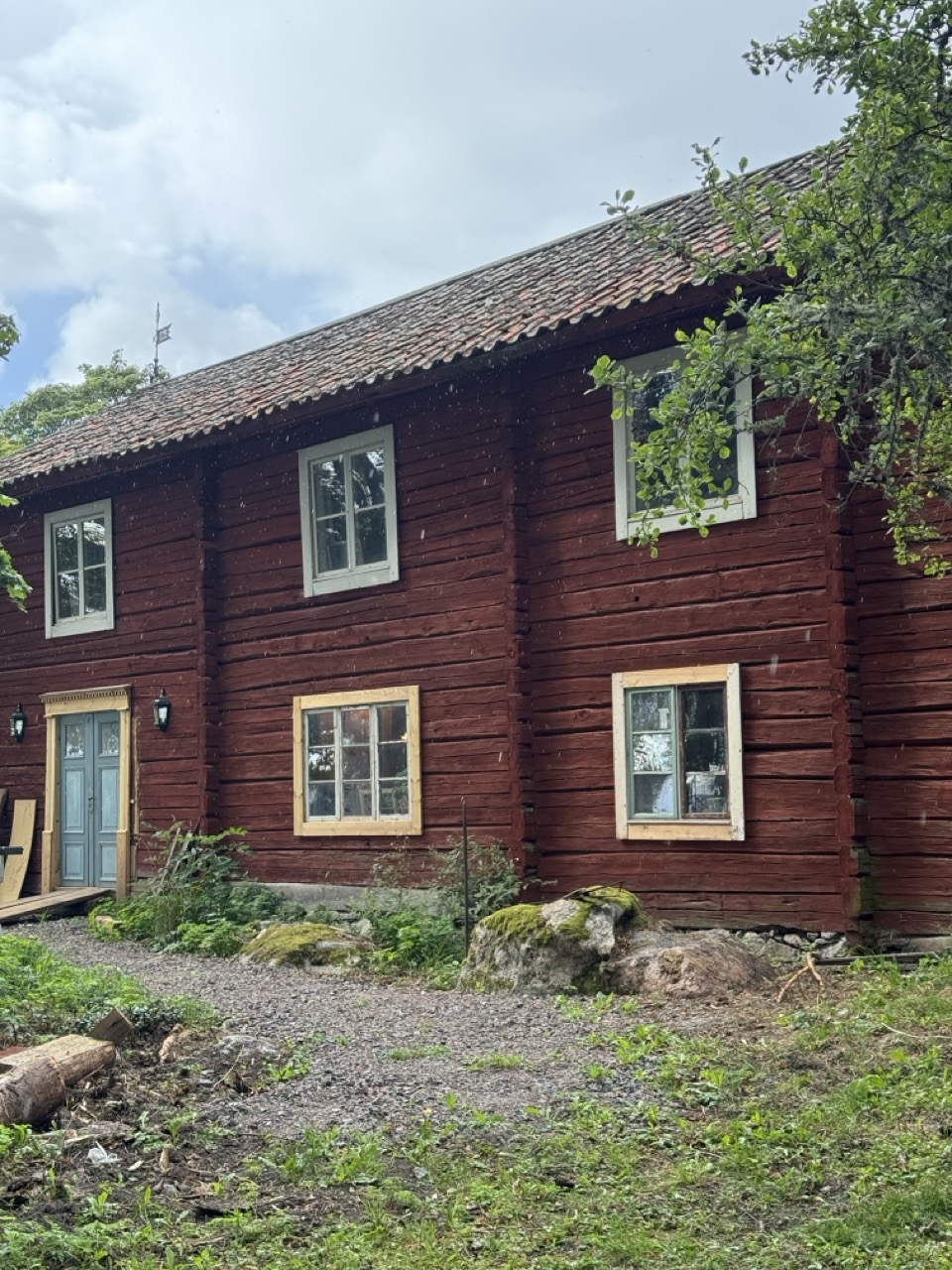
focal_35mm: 48
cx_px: 476
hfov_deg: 30.3
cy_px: 635
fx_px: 1760
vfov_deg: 39.7
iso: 64
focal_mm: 6.76
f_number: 1.78
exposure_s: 1/672
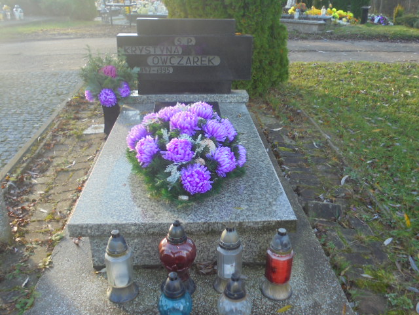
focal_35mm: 34
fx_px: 412
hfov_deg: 54.0
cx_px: 210
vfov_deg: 41.8
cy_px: 158
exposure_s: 1/80
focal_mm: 6.1
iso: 100
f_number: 4
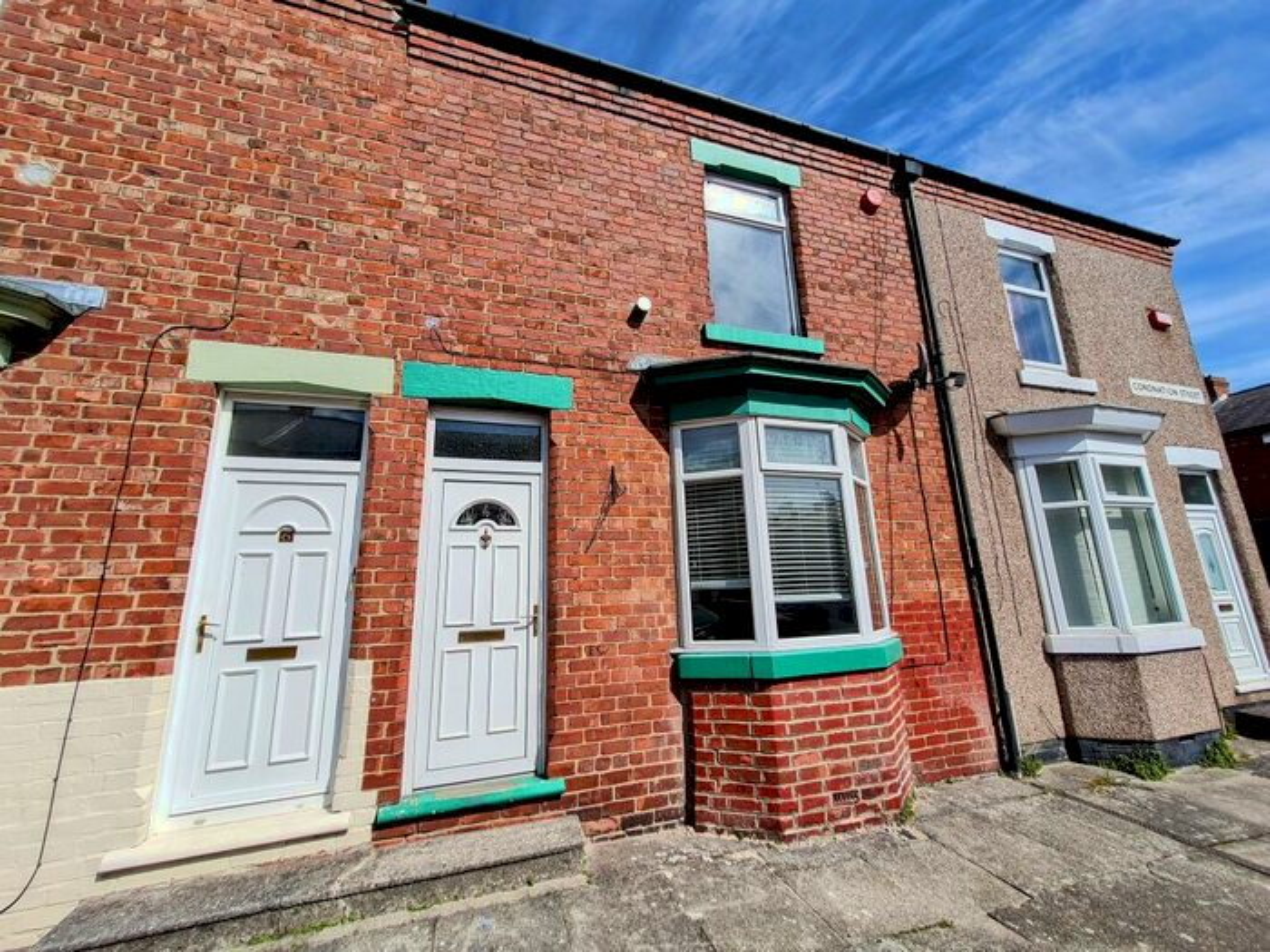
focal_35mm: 13
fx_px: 477
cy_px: 476
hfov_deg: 106.2
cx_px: 635
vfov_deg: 89.9
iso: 50
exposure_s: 1/2512
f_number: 2.2
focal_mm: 1.74
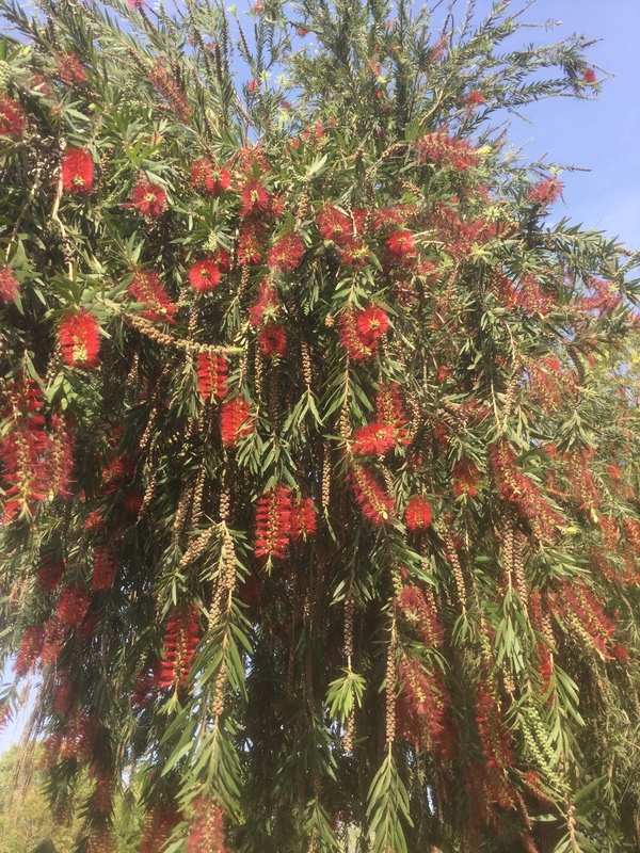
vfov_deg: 58.4
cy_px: 426
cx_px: 320
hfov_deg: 45.4
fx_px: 764
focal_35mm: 31
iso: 25
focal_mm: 3.3
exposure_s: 1/341
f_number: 2.4
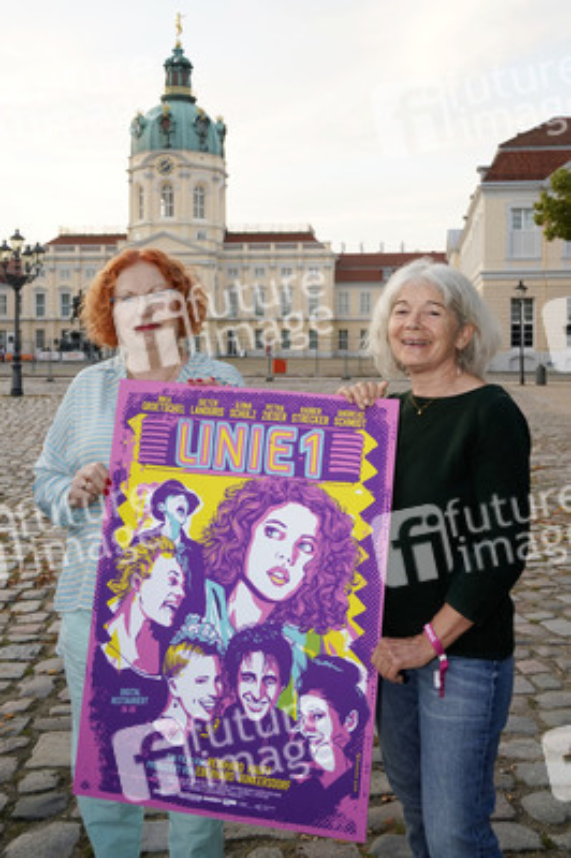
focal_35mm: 32
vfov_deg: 58.8
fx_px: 763
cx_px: 286
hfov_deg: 41.0
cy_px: 429
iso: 640
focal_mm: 32
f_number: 7.1
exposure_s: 1/80
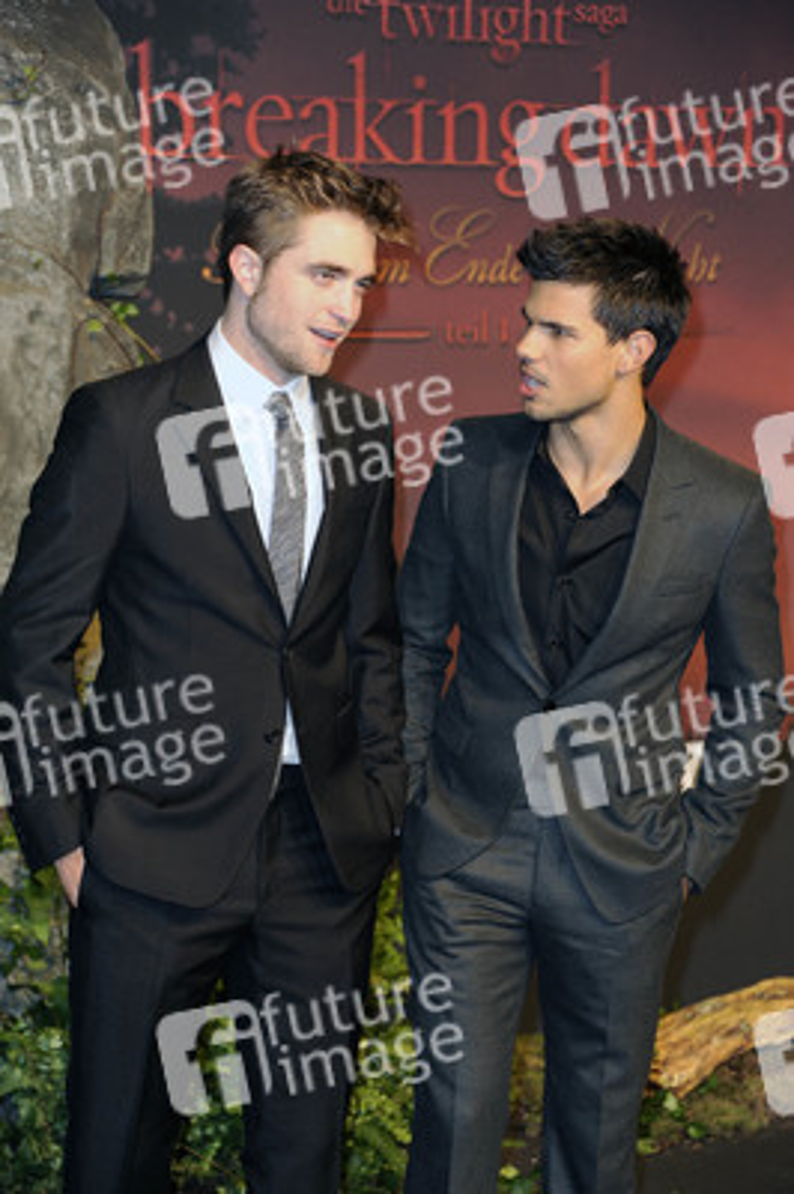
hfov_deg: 11.8
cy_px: 597
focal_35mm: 116
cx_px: 397
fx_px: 3844
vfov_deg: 17.7
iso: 640
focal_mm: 116
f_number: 6.3
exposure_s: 1/80
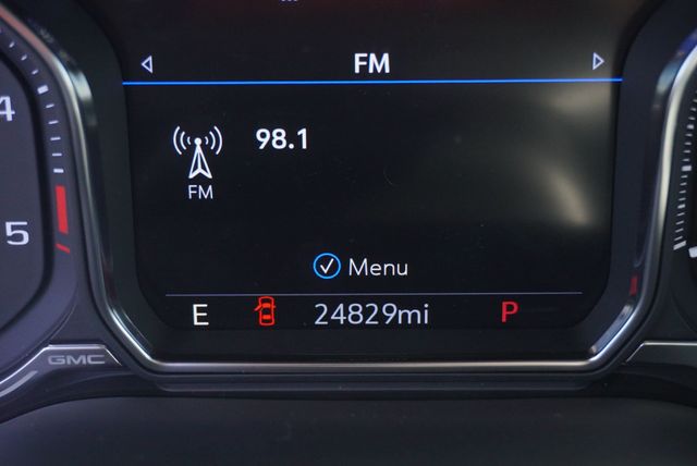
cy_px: 233
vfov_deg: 22.1
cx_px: 348
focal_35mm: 62
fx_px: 1192
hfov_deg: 32.6
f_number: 5.6
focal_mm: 41
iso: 2000
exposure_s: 1/320
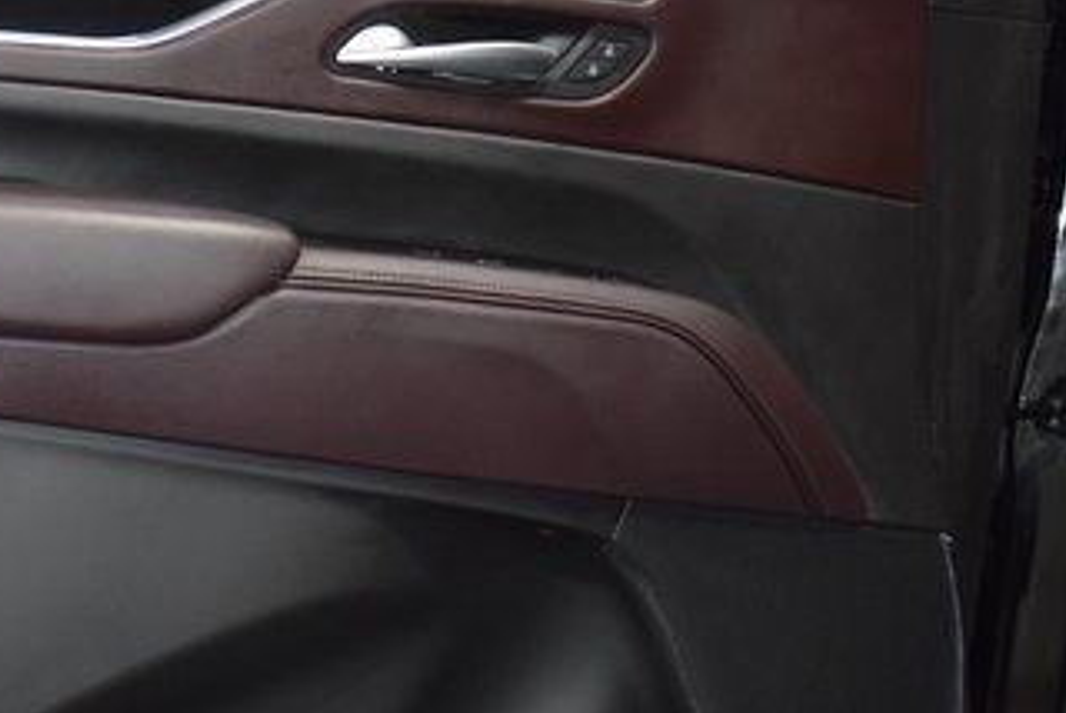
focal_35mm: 54
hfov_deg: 36.3
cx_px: 323
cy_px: 495
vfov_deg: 24.9
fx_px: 1600
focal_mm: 18
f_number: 3.5
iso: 2200
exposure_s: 1/125
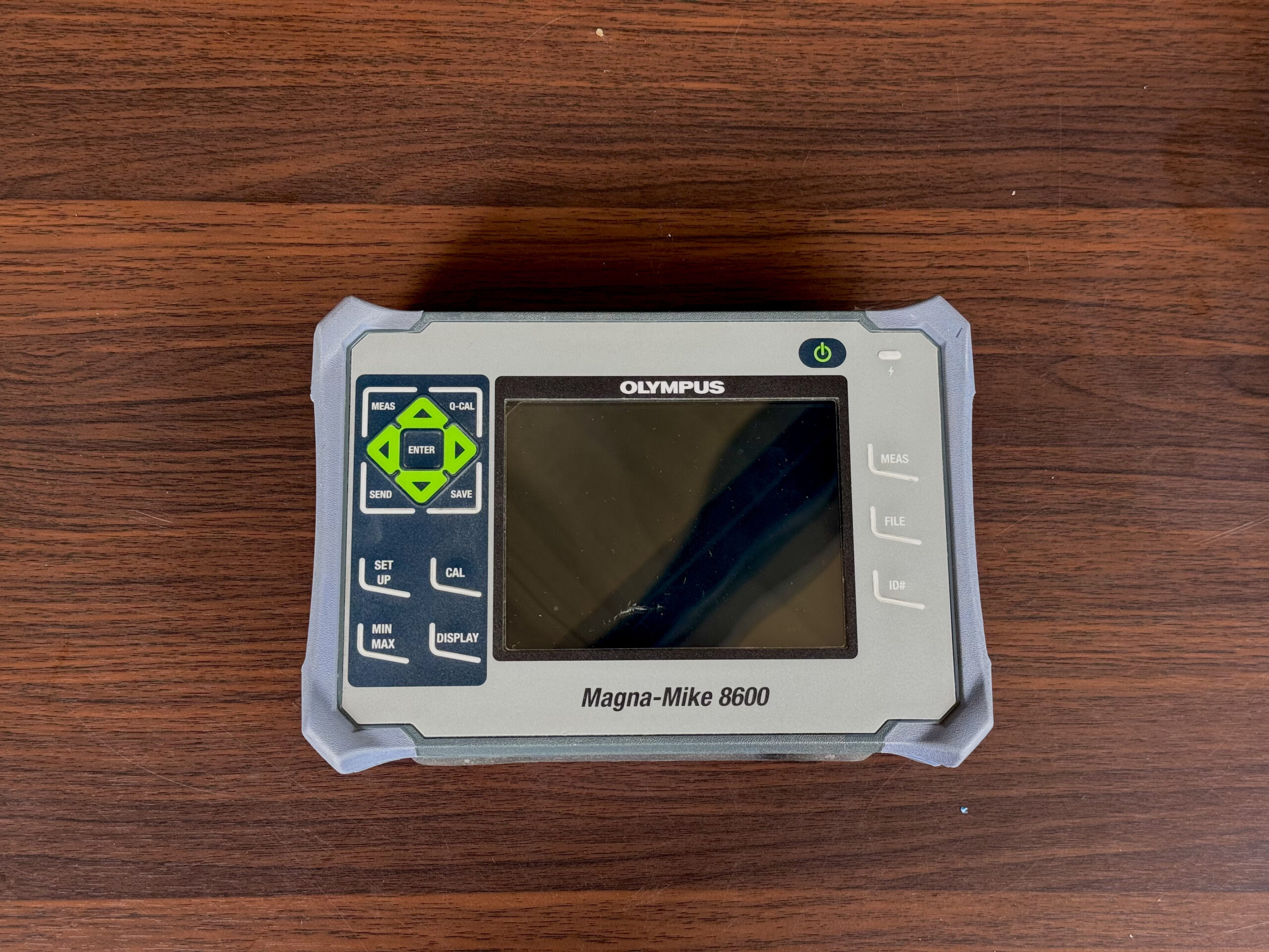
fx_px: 1760
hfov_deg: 39.7
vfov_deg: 30.3
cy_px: 476
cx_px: 634
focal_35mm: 48
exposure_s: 1/121
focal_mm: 6.76
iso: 80
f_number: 1.78
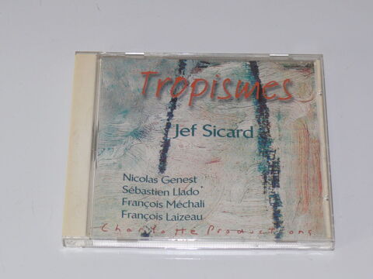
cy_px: 140
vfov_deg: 12.0
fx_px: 1336
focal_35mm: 124
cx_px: 186
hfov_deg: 15.9
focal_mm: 18.5
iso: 100
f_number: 3.2
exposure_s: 1/30
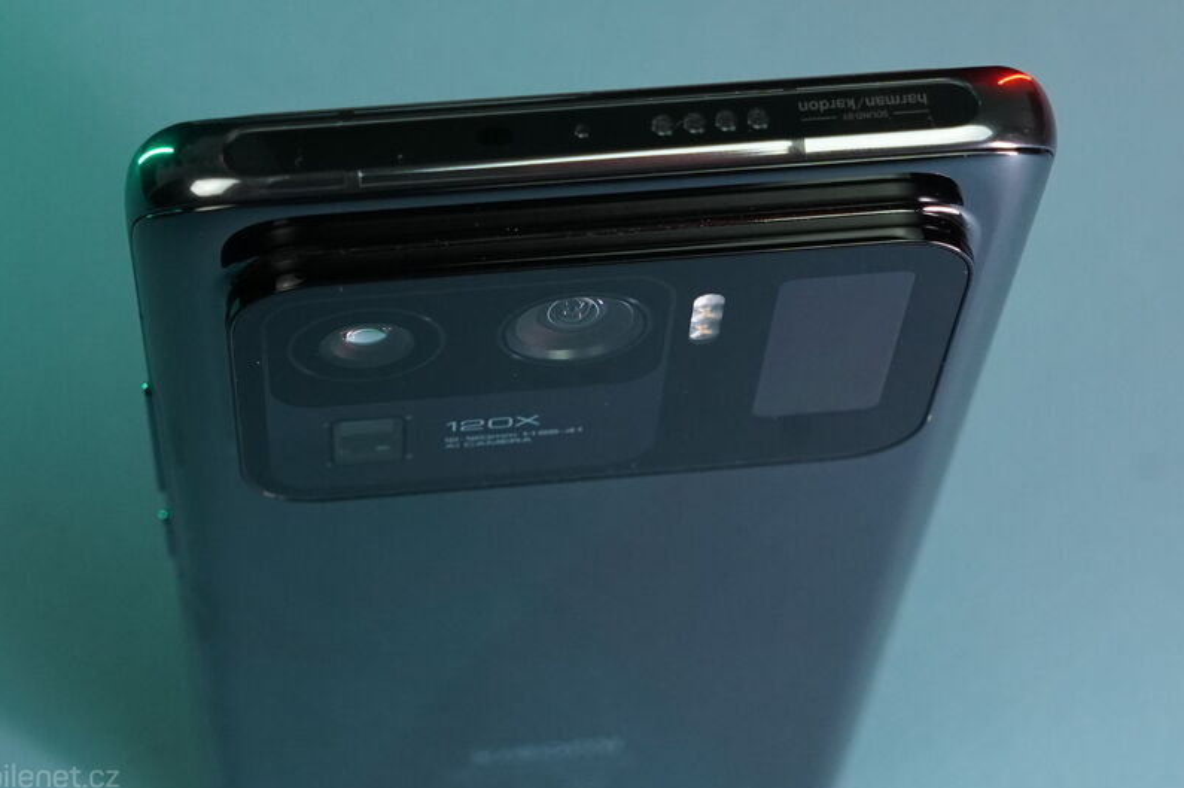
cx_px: 570
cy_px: 346
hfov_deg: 38.2
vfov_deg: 25.9
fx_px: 1709
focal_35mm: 52
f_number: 8
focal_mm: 43
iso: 2000
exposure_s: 1/200
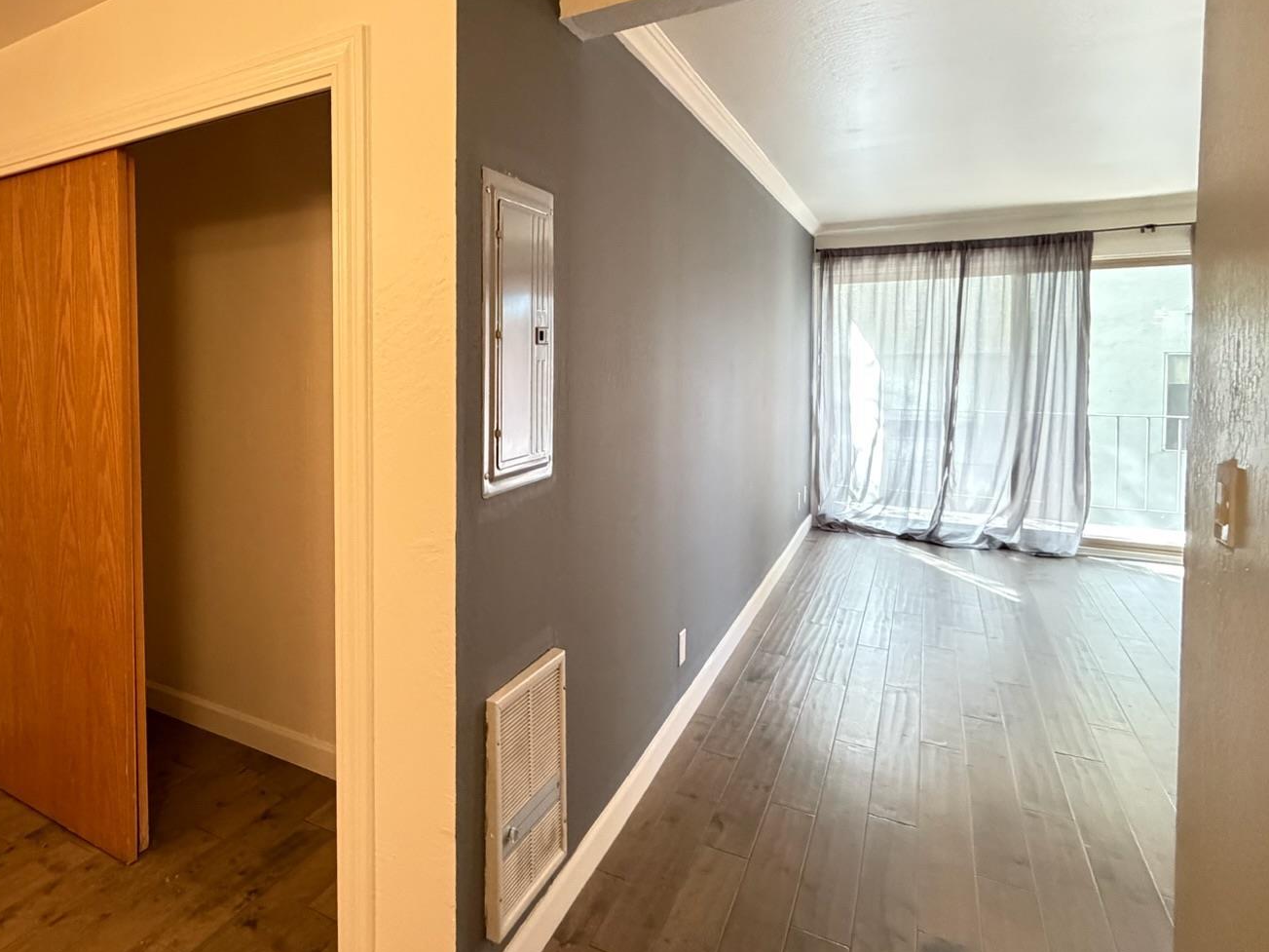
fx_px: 806
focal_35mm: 22
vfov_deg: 60.6
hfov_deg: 70.8
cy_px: 380
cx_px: 304
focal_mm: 2.22
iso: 800
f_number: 2.2
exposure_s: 1/60
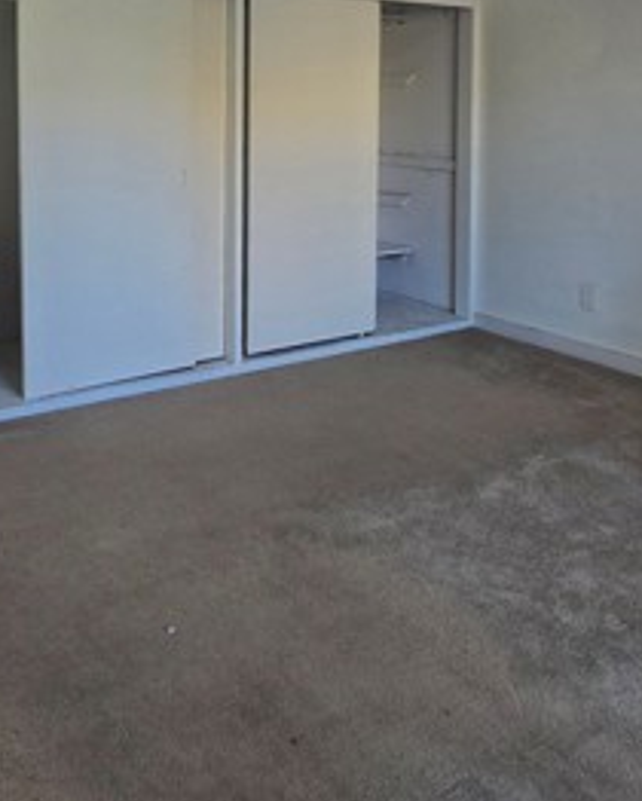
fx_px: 735
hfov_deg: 46.4
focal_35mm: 31
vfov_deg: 51.9
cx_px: 211
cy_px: 116
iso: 100
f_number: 2.2
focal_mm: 2.2
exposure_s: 1/60
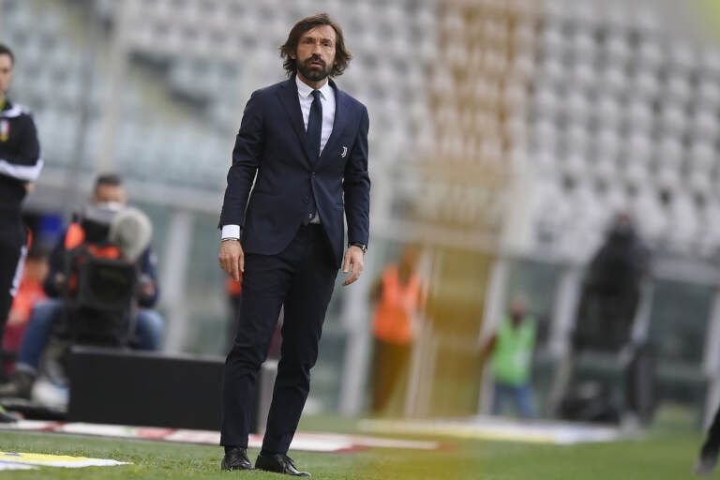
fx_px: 7999
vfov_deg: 3.4
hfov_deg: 5.2
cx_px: 360
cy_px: 240
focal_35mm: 400
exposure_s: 1/2000
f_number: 2.8
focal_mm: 400
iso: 1000
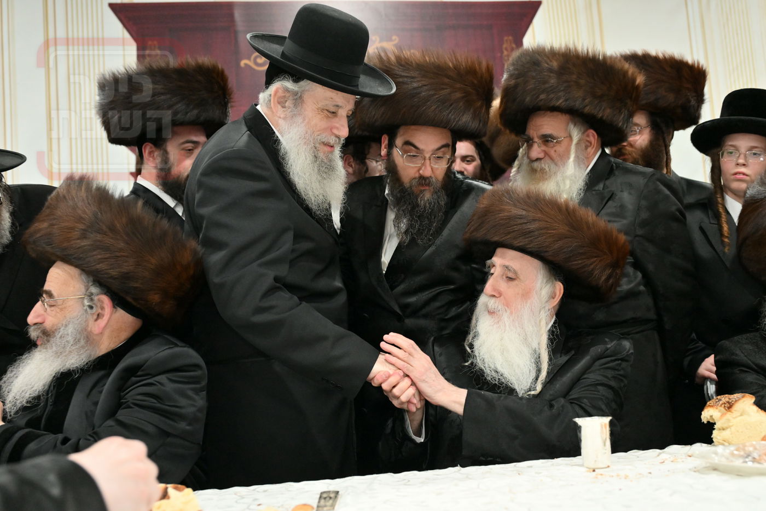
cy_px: 256
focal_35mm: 38
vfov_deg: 35.0
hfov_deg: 50.7
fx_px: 808
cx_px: 383
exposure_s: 1/200
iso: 3200
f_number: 4.5
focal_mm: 38
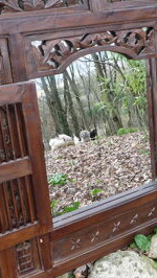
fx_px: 436
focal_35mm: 59
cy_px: 137
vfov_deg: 35.4
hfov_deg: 20.2
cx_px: 121
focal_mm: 5.2
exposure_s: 1/80
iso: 100
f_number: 3.3
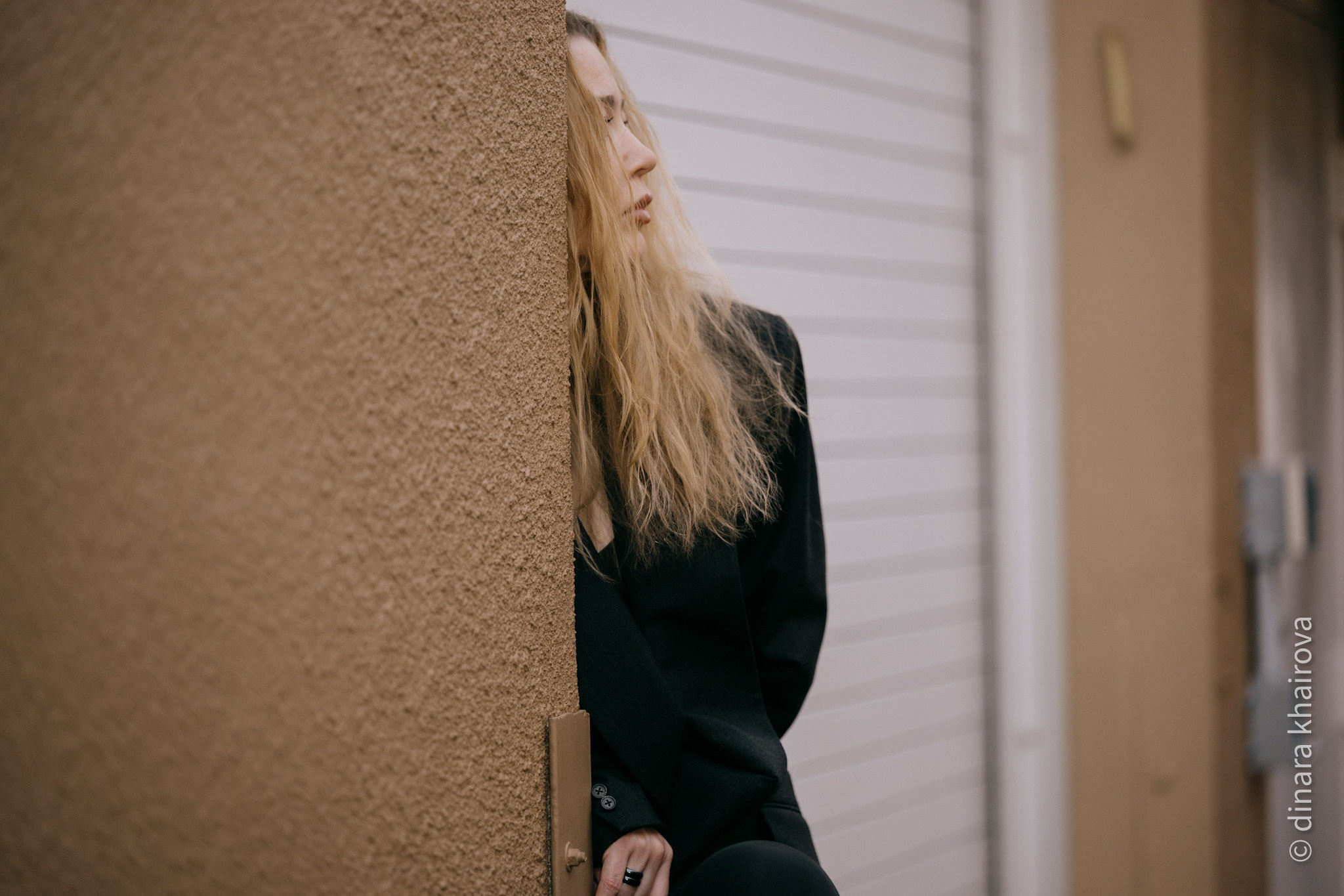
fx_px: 5226
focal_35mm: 140
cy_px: 448
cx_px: 672
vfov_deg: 9.8
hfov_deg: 14.7
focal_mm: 140
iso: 320
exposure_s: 1/200
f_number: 2.8
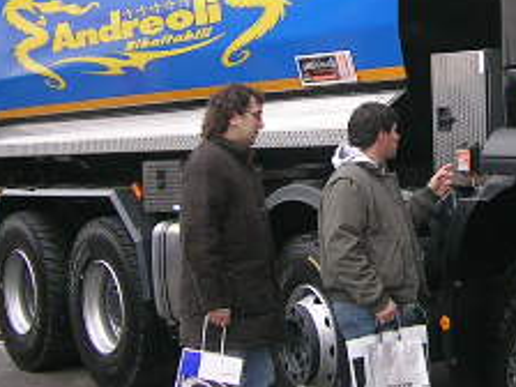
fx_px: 1491
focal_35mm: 100
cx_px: 468
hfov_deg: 19.3
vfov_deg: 14.8
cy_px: 150
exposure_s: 1/115
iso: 50
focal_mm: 5.4
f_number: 2.8
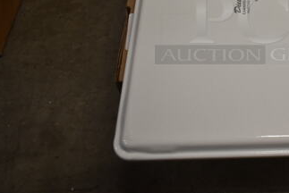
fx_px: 410
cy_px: 17
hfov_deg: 36.6
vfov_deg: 25.7
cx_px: 255
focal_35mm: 51
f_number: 3.5
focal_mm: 18
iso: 160
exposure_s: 1/30
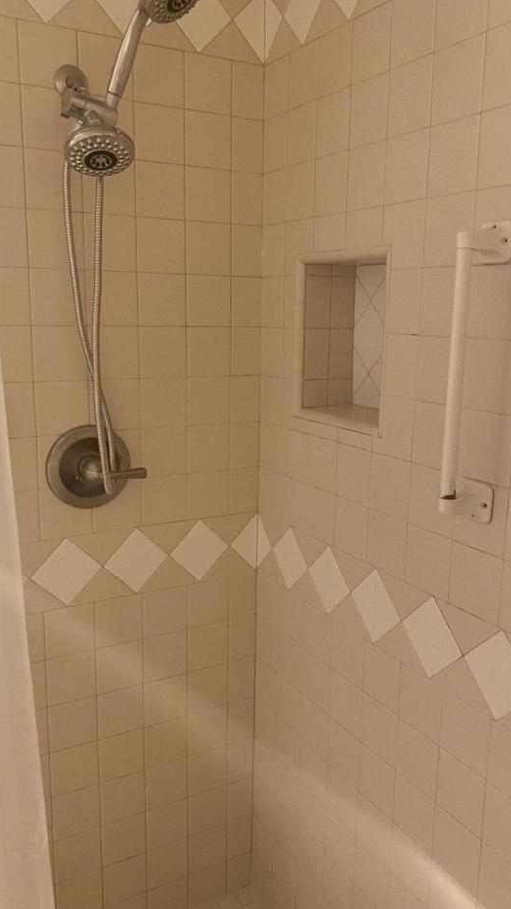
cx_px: 261
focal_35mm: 31
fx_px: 747
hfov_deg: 37.8
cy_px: 467
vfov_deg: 62.6
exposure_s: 1/60
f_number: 1.8
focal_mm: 4.25
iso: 320
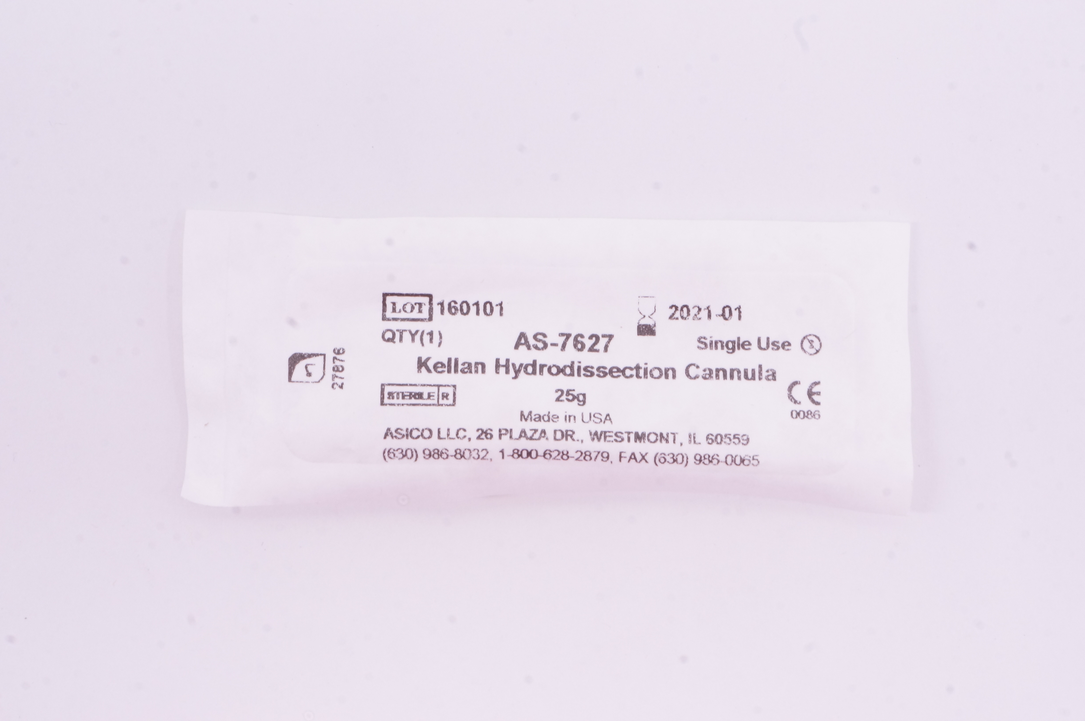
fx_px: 1852
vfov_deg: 22.0
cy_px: 360
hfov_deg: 32.7
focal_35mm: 62
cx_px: 542
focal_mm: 41
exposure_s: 1/25
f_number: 18
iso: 1600
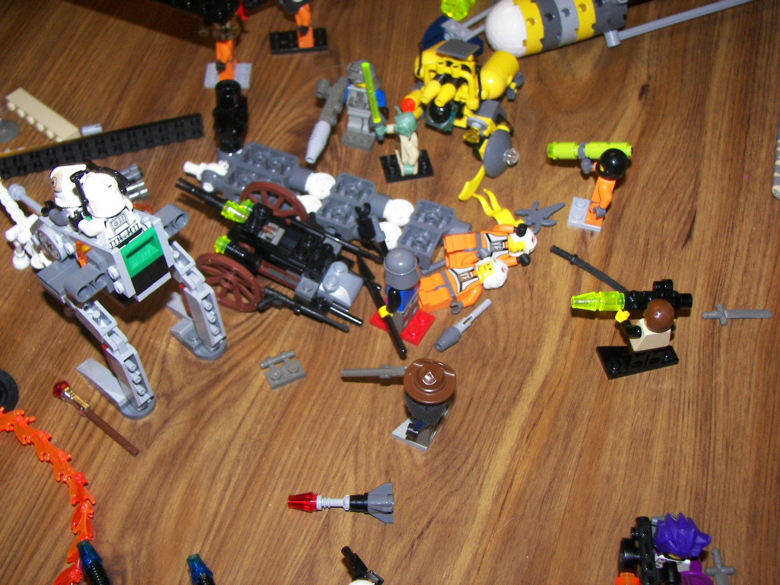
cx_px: 390
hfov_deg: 40.4
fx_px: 1059
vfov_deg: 30.9
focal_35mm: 47
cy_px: 292
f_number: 2.8
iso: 100
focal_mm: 7.8
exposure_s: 1/30
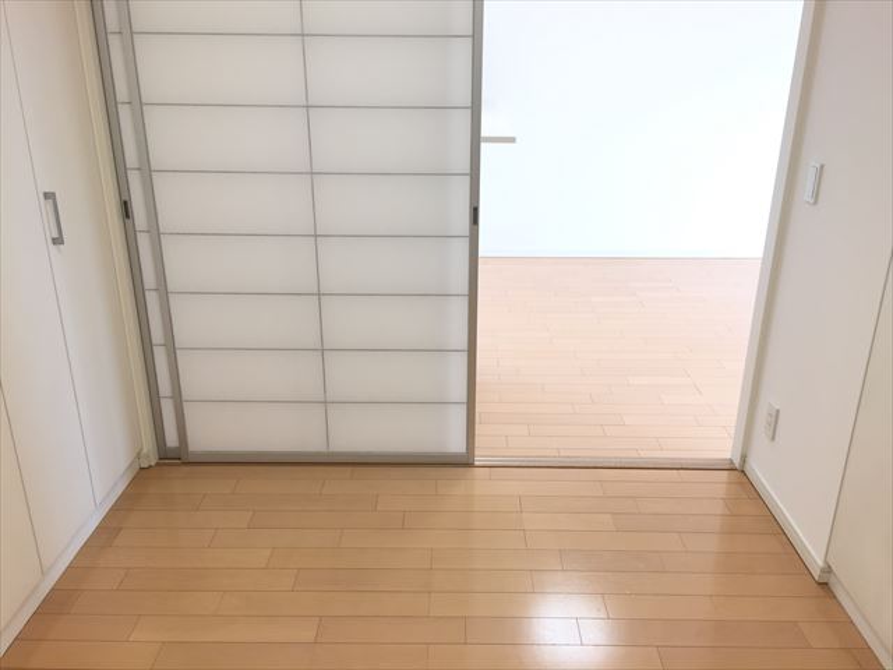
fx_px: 748
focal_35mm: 29
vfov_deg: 48.2
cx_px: 446
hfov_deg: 61.7
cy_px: 335
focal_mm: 4.15
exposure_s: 1/40
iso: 32
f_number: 2.2
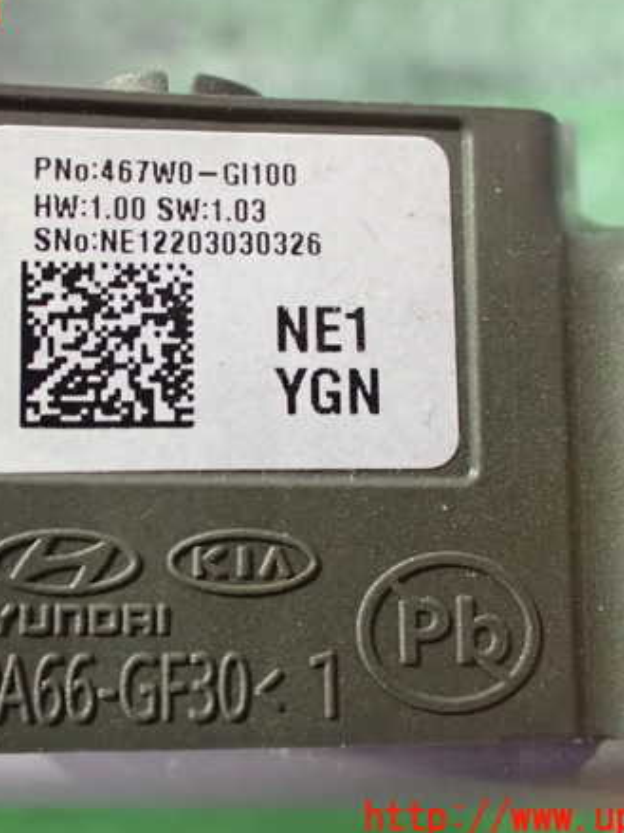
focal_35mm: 41
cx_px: 224
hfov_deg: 34.9
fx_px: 986
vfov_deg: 45.8
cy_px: 416
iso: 1600
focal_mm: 5.4
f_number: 2.3
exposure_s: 1/30
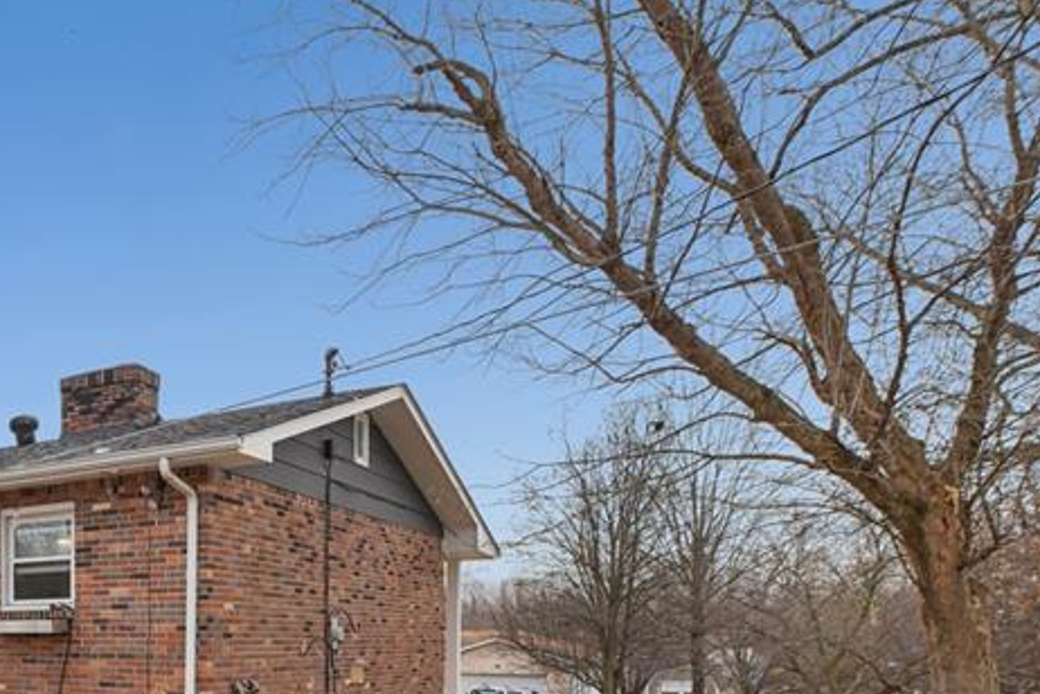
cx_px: -11
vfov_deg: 38.4
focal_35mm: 31
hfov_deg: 48.9
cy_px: 668
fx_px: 895
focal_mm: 14
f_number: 6.3
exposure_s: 1/1000
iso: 400
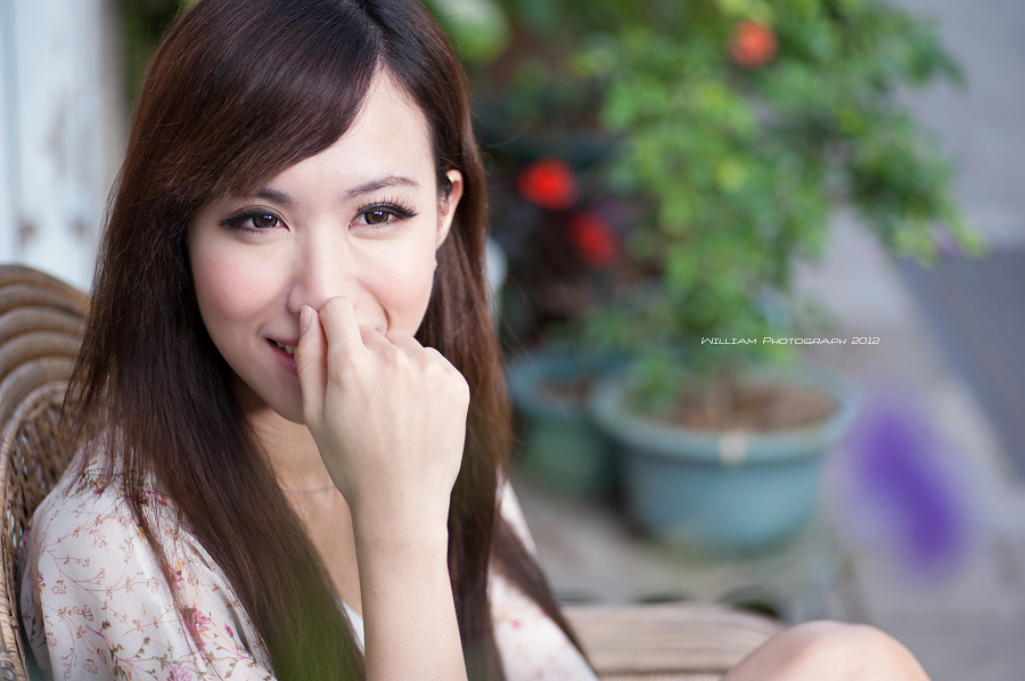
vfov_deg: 13.7
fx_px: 2844
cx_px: 512
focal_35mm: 100
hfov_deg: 20.4
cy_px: 340
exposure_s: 1/250
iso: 100
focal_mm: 100
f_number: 3
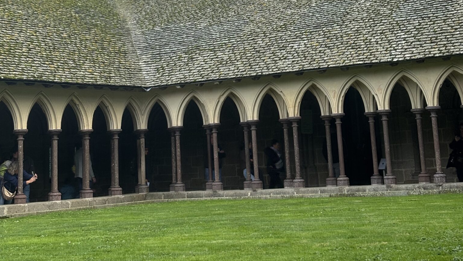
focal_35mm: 76
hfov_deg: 27.9
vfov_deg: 15.4
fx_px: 933
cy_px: -40
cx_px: 232
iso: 32
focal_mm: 5.96
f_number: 1.6
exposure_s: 1/1080
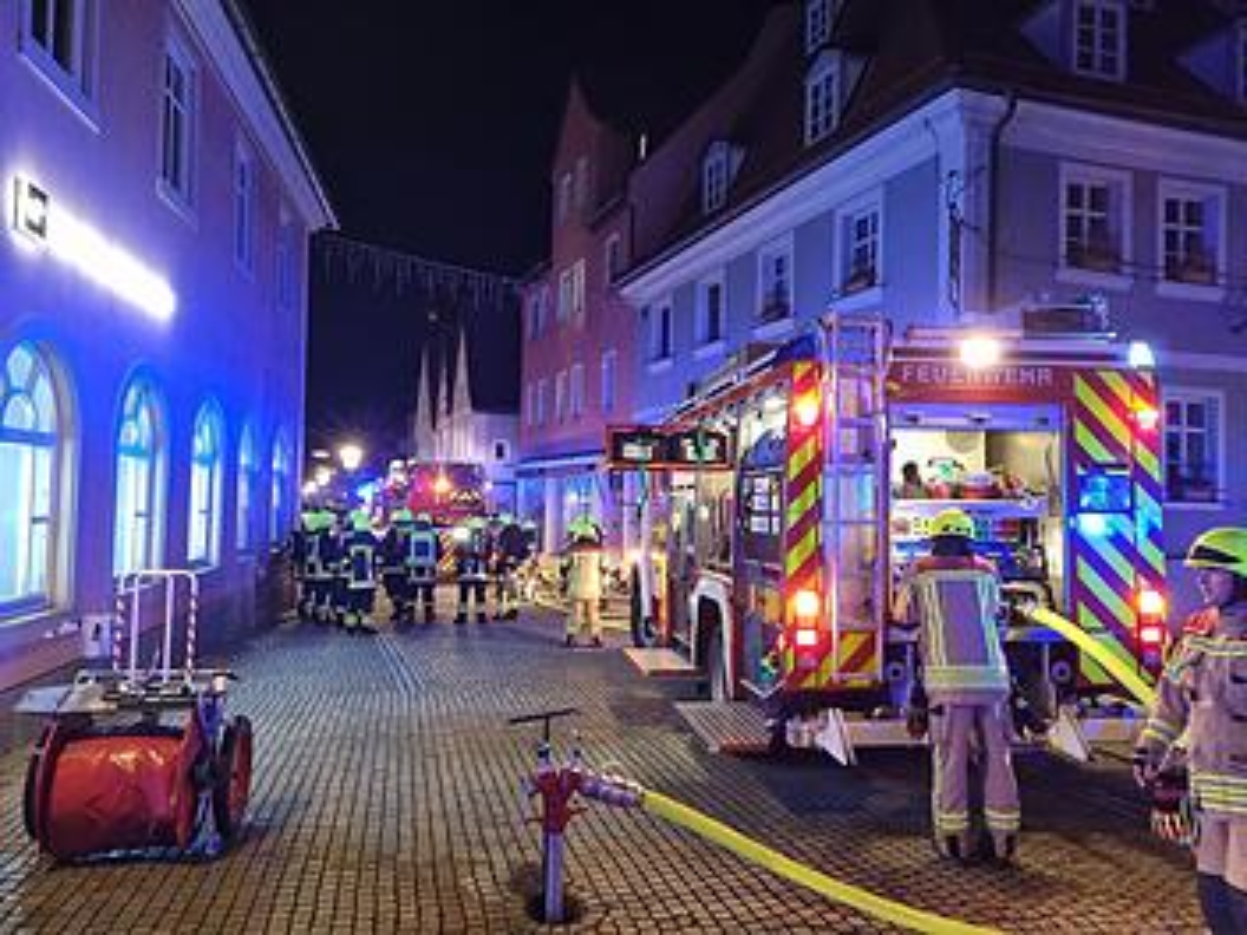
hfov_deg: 67.3
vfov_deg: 53.1
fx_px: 937
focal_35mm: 26
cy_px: 468
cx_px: 624
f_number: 1.8
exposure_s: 1/50
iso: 800
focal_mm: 5.4
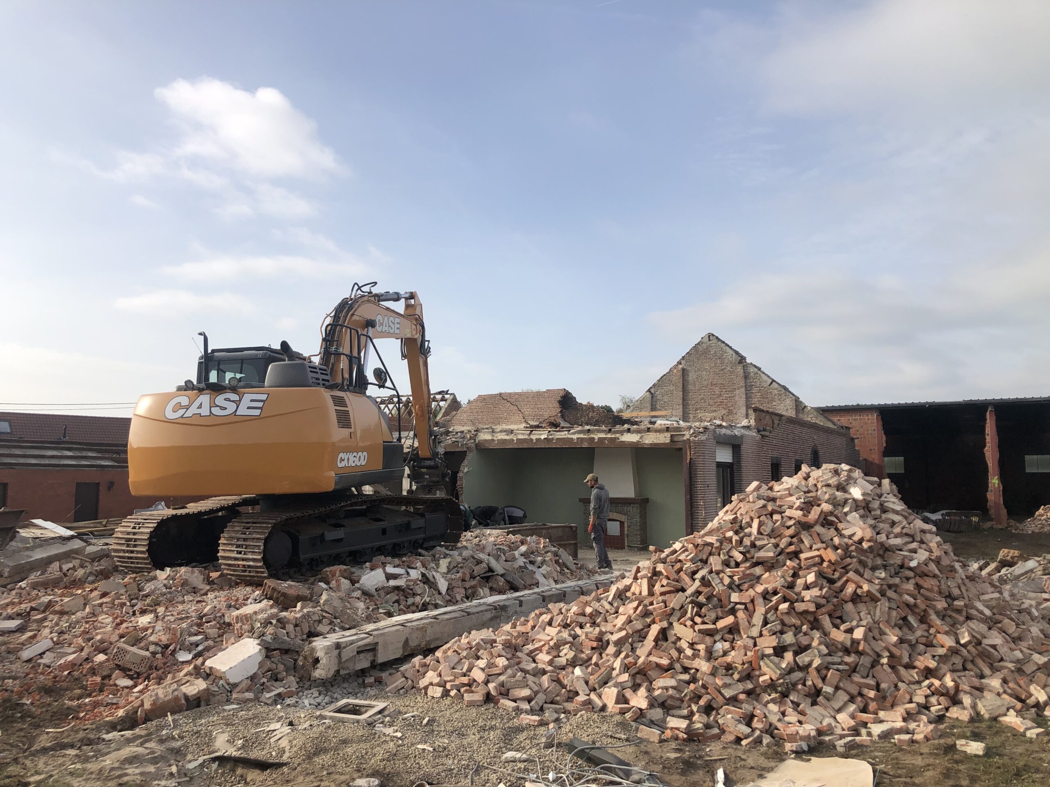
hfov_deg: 63.4
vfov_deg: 49.7
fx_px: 849
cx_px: 525
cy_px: 394
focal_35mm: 28
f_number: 1.8
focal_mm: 3.99
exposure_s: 1/2667
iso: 20
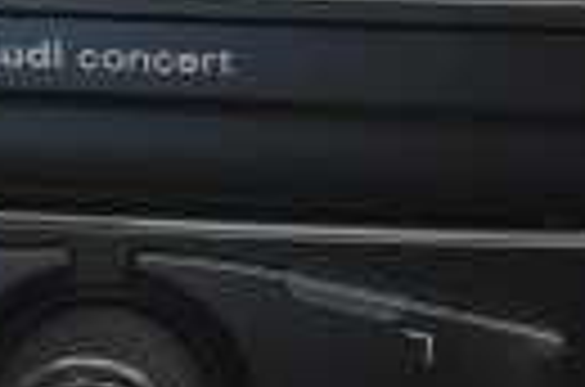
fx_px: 2156
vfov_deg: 9.8
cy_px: -292
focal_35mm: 133
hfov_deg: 15.4
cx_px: 364
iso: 1800
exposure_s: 1/60
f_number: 3.5
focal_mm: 18
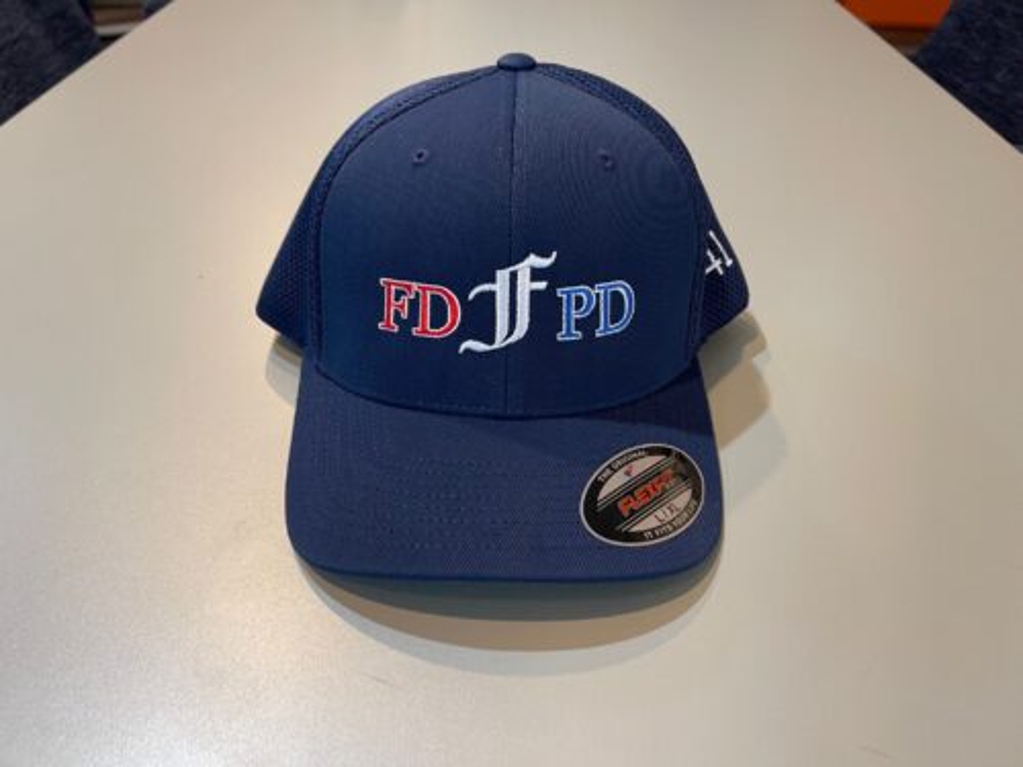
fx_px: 768
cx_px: 512
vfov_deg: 53.1
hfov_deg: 67.3
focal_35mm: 26
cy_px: 384
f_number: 1.6
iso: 125
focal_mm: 5.1
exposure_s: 1/60
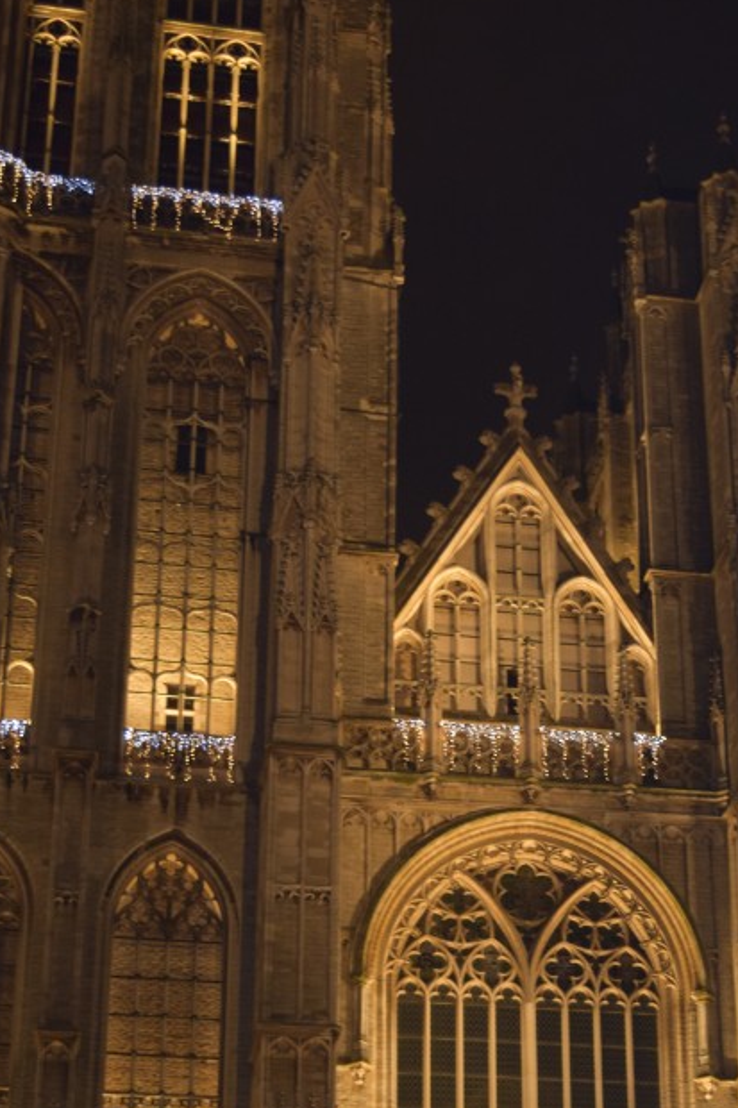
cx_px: 561
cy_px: 874
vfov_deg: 25.9
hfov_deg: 17.6
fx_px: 2364
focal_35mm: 77
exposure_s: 1/30
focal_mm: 31
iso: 800
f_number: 4.2
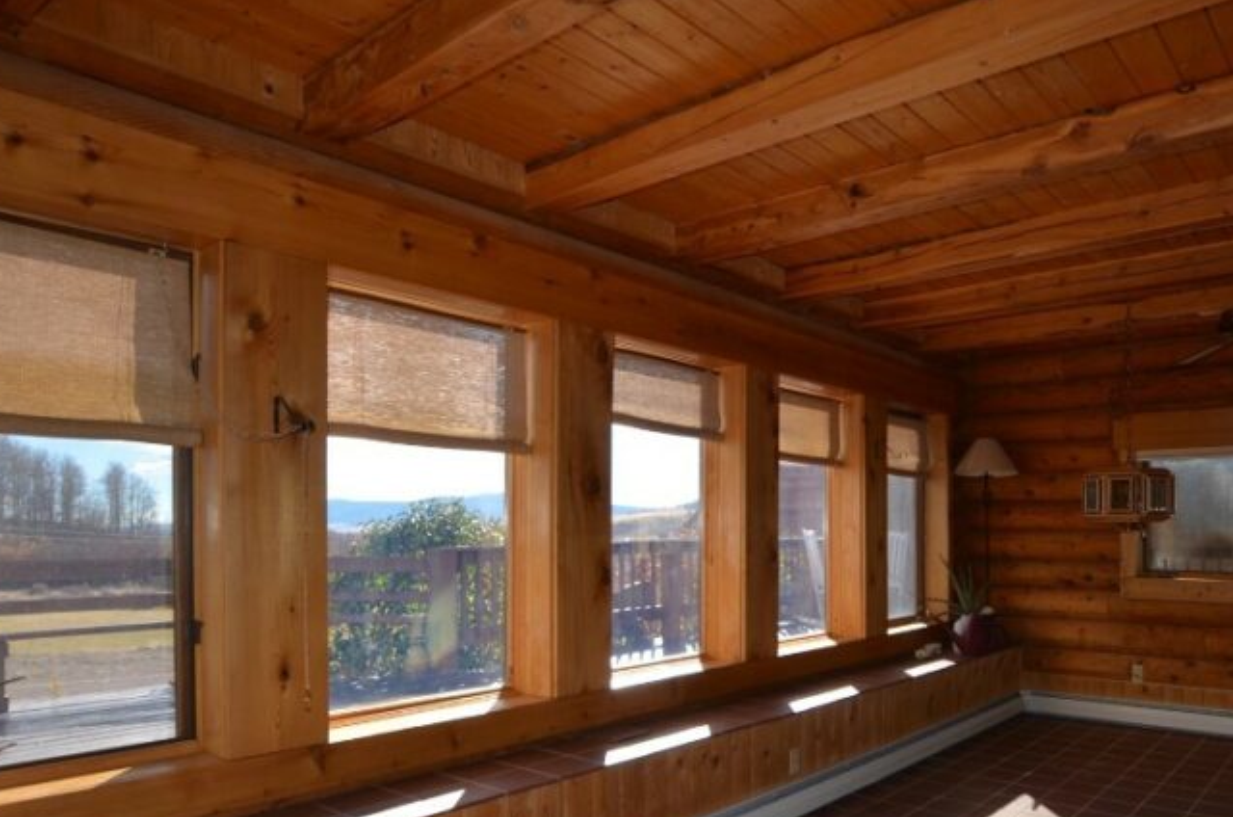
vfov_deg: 52.0
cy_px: 542
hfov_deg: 72.6
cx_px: 773
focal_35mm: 24
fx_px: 820
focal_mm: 10
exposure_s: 1/200
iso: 100
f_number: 5.6
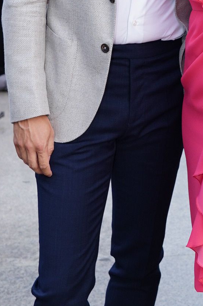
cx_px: 212
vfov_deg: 18.6
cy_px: 61
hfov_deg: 12.4
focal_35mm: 109
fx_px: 924
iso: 250
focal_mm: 30
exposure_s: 1/250
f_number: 4.5
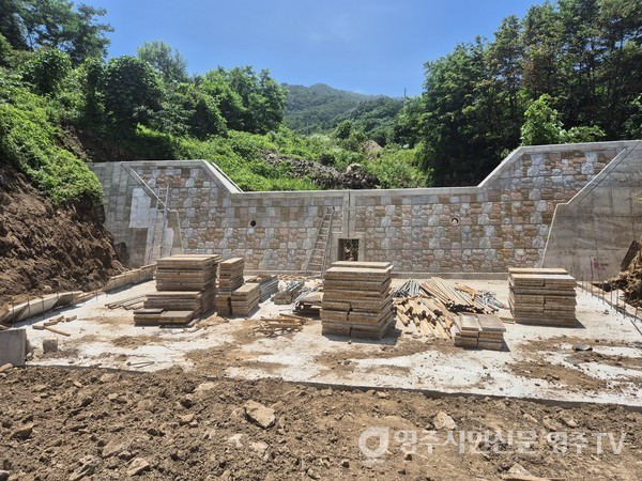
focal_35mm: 23
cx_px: 321
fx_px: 427
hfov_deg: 73.9
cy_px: 240
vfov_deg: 58.9
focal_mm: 5.4
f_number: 1.8
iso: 25
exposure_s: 1/1912
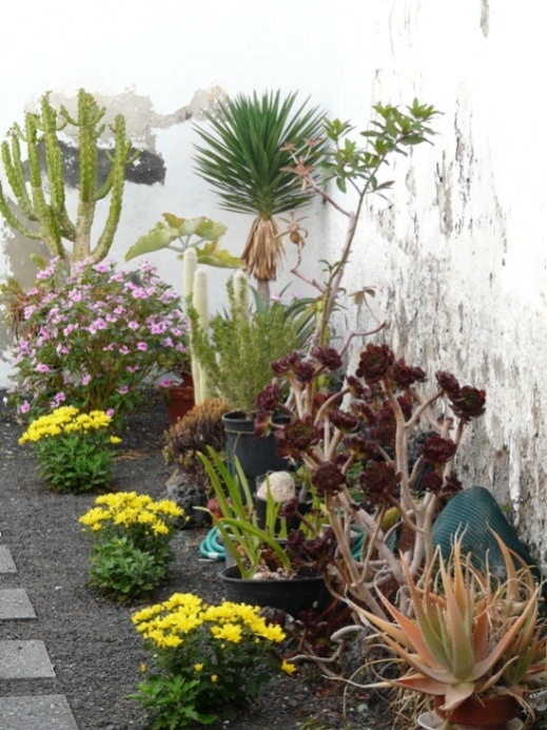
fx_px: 2402
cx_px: 274
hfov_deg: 13.0
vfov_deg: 17.3
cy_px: 365
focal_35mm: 114
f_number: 4
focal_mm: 18.8
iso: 100
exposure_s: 1/200
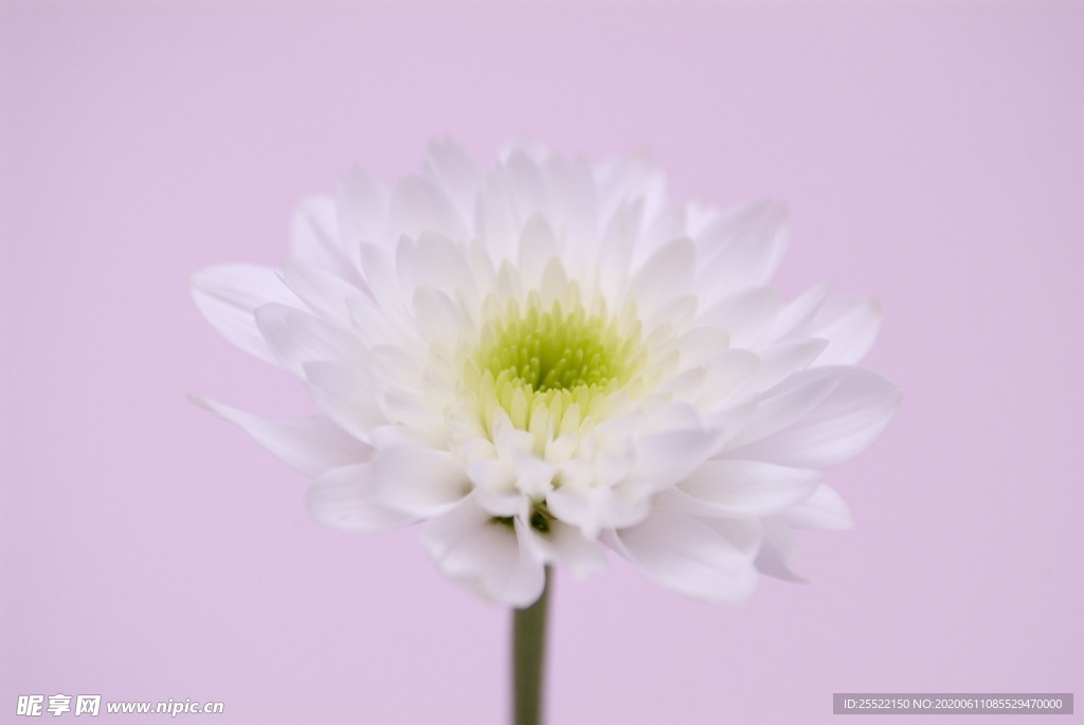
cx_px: 542
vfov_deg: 18.2
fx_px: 2261
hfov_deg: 27.0
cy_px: 362
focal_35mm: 75
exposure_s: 1/30
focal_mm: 50
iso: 200
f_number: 4
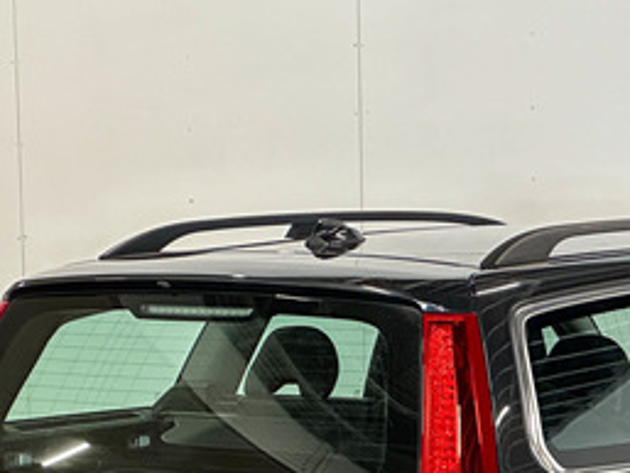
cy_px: 468
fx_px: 3277
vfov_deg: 8.2
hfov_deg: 10.9
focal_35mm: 180
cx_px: 576
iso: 200
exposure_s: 1/50
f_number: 2.8
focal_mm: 9
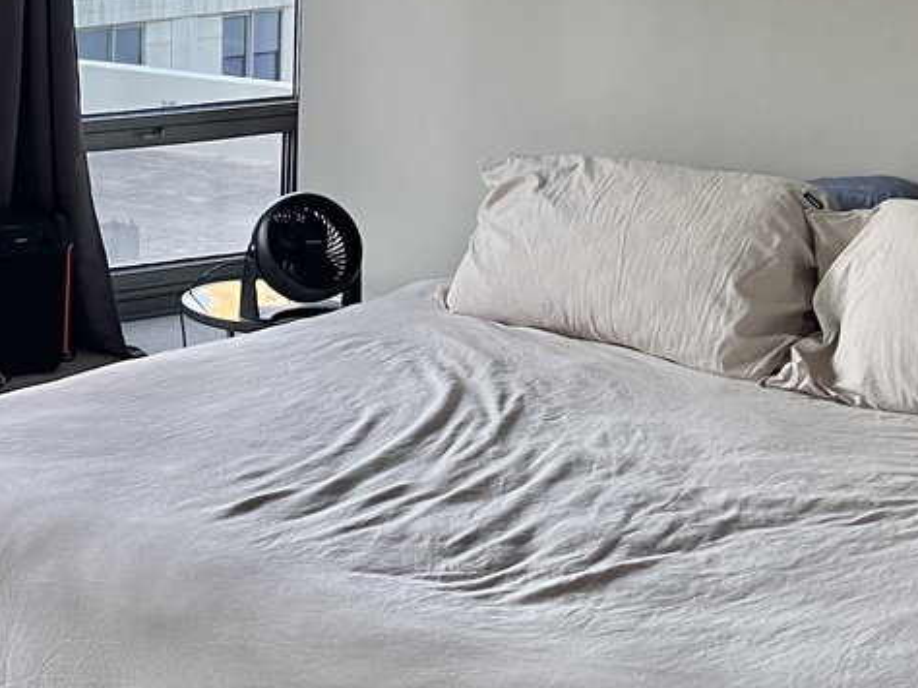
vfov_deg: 19.1
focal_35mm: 76
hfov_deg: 24.2
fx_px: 2014
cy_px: 107
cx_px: -50
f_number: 1.6
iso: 125
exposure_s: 1/99
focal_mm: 5.1
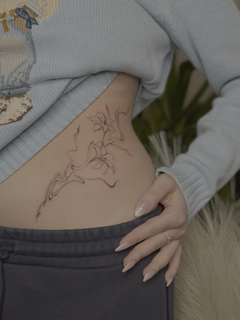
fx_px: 444
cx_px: 120
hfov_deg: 30.3
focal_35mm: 48
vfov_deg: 39.7
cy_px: 160
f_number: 1.78
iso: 64
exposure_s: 1/658
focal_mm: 6.76
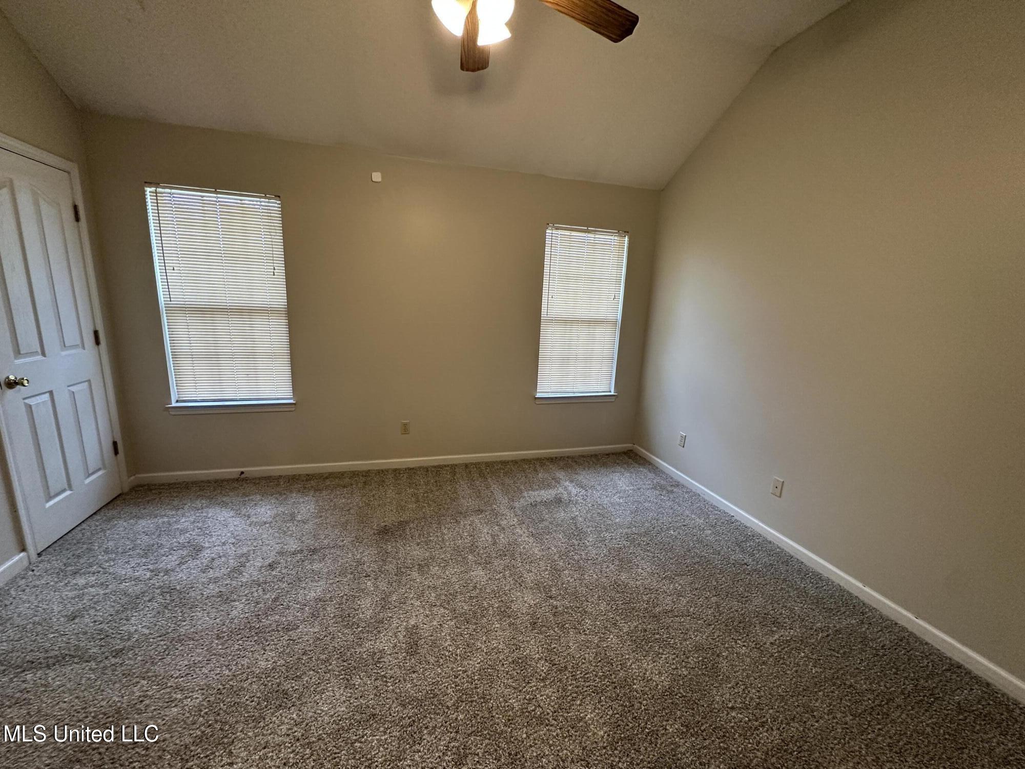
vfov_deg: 85.7
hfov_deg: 102.1
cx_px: 512
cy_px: 384
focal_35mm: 14
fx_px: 415
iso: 320
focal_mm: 2.22
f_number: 2.2
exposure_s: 1/120
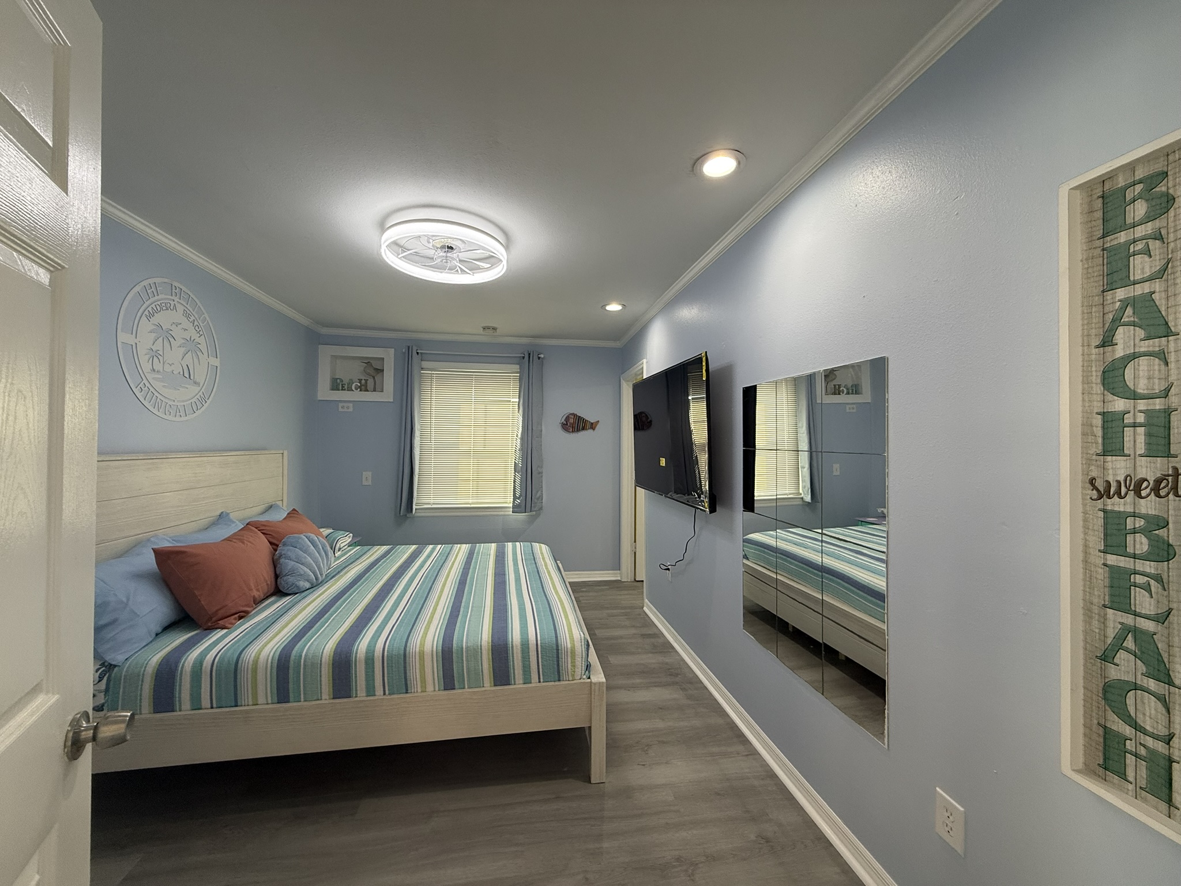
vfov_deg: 85.7
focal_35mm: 14
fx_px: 478
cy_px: 443
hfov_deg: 102.1
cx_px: 590
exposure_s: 1/120
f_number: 2.2
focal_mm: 2.22
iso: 100
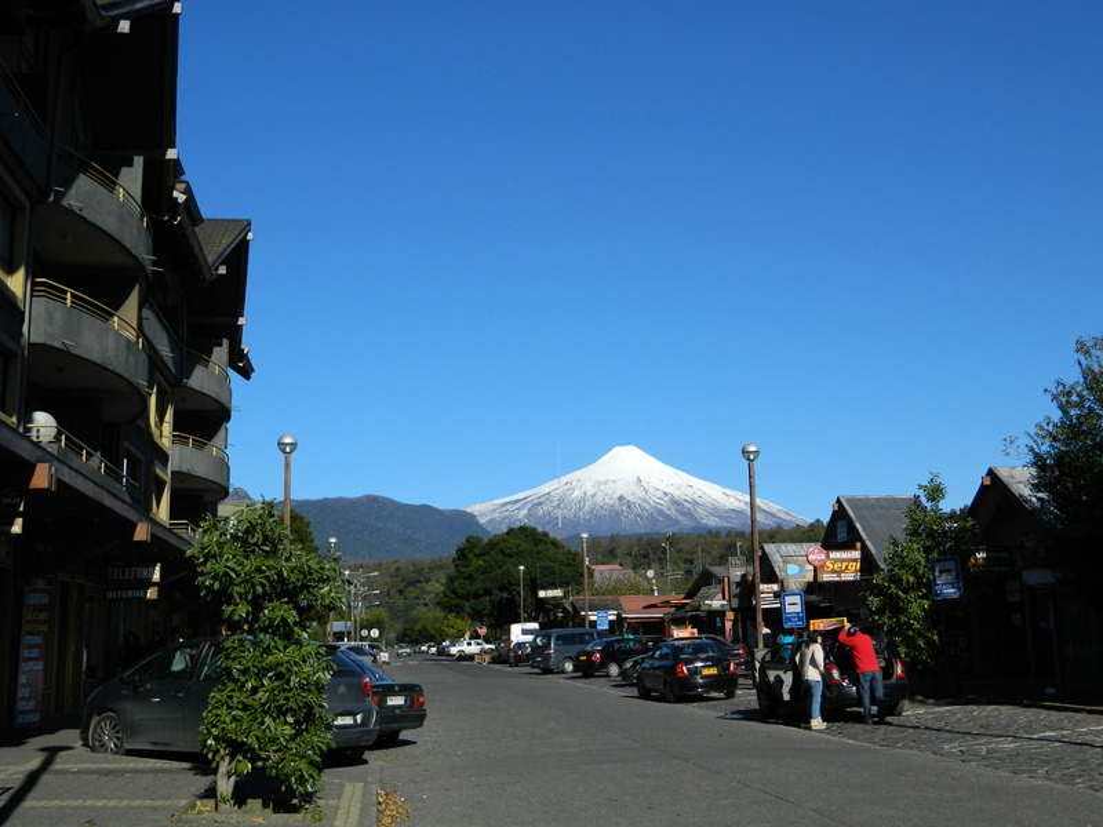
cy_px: 414
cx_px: 552
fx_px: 1306
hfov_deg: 45.8
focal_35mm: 41
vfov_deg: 35.1
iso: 80
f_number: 9.8
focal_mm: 7.3
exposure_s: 1/160
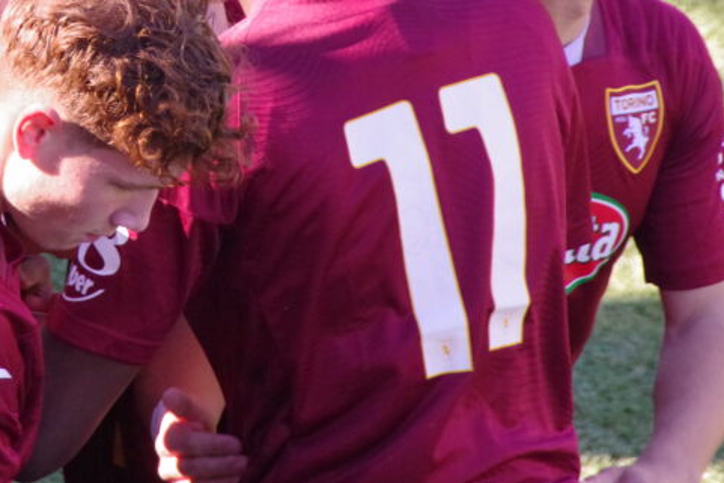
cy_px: -28
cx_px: 92
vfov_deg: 2.4
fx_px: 11567
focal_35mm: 575
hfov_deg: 3.6
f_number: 9
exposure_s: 1/640
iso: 3200
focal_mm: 180
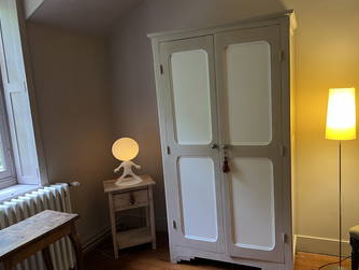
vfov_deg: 49.8
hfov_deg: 63.4
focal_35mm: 28
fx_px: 291
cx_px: 186
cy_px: 139
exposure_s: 1/60
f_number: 1.5
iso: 160
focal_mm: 5.7
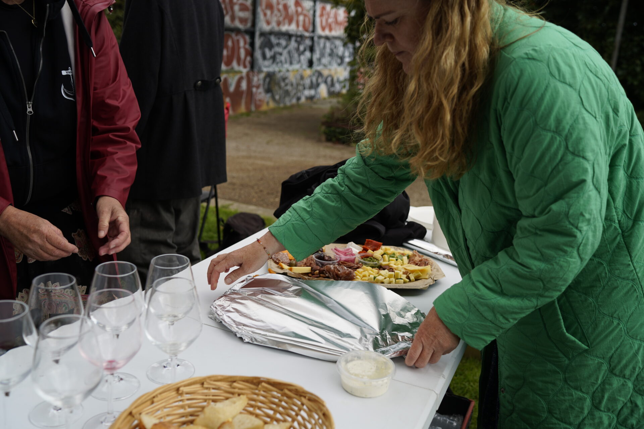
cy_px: 214
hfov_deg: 54.4
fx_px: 626
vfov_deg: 37.9
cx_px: 322
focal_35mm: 35
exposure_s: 1/640
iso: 100
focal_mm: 35
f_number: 3.2
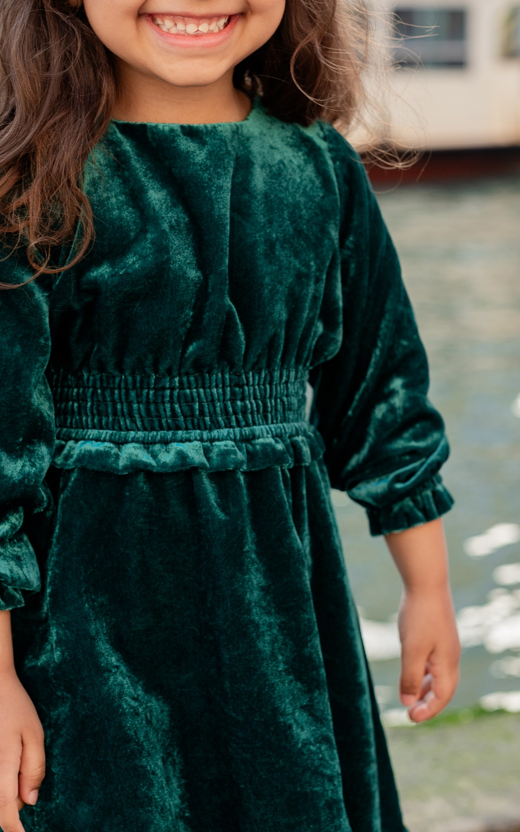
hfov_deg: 15.5
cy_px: 324
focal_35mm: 84
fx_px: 1905
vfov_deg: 24.6
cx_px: 181
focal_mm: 50
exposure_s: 1/400
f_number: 4
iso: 250
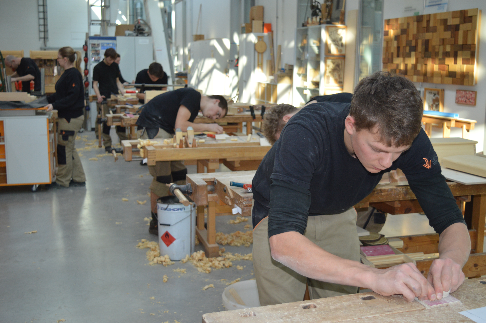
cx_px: 243
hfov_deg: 45.0
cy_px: 162
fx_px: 587
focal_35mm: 44
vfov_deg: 30.8
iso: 250
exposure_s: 1/125
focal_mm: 29
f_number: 4.2
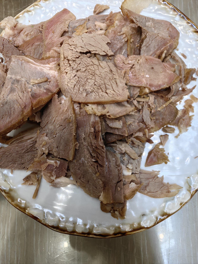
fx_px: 206
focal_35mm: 27
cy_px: 132
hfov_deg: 51.4
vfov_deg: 65.3
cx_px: 99
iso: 200
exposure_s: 1/100
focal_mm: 1.76
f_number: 2.2
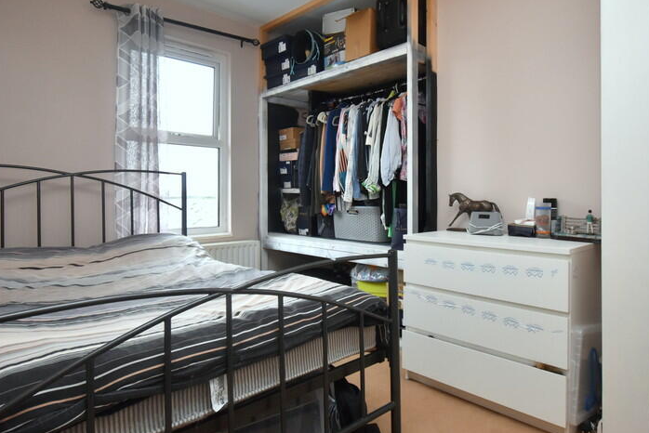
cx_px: 335
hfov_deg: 78.5
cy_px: 203
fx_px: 397
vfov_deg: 57.2
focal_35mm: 22
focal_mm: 10
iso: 800
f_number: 4.5
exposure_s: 1/160
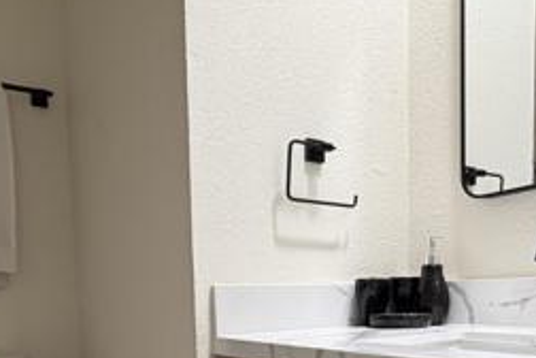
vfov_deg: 33.2
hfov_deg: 51.9
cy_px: 349
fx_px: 551
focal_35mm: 37
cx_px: 279
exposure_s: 1/60
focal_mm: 2.22
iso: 200
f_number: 2.2
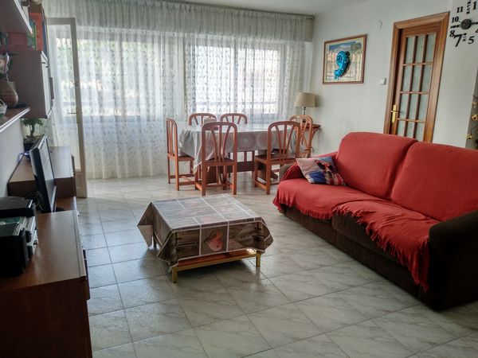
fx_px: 359
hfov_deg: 67.3
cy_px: 179
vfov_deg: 53.1
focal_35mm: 26
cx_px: 239
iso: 125
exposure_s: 1/50
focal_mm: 3.83
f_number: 2.2
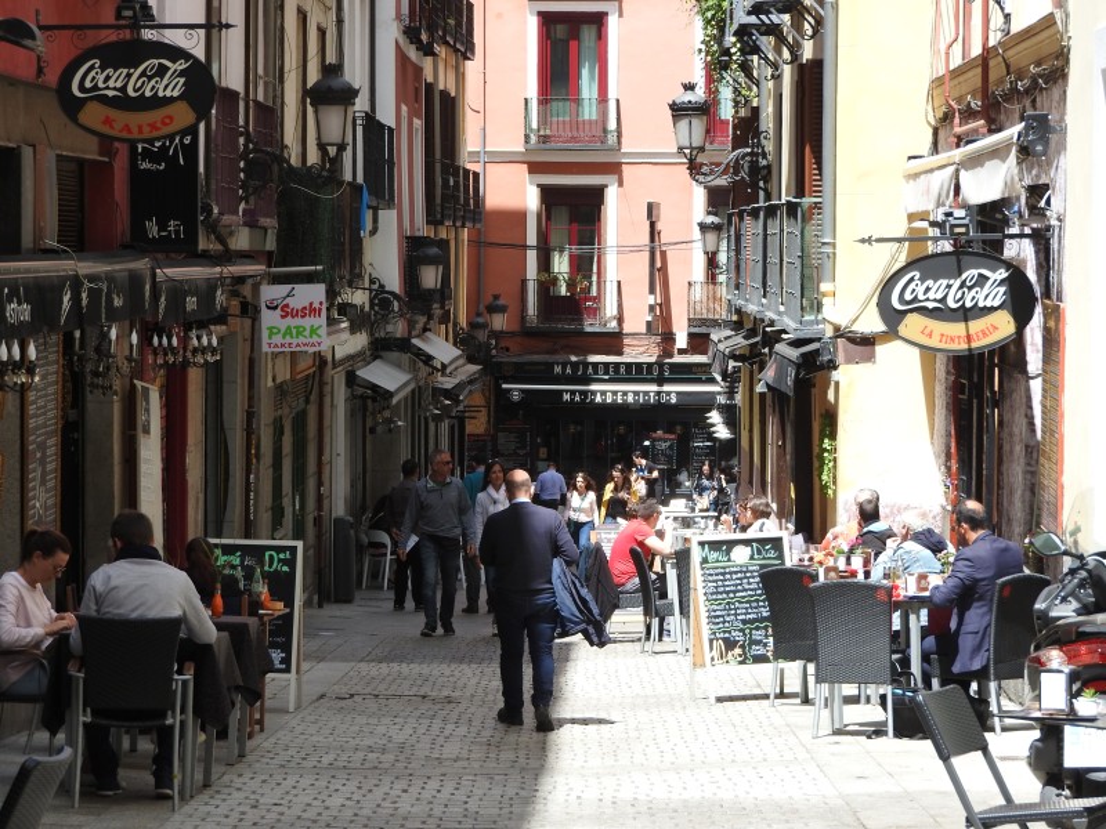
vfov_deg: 12.9
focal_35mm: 115
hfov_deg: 17.1
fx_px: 3674
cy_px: 414
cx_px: 553
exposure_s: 1/250
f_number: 5
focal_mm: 20.6
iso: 100
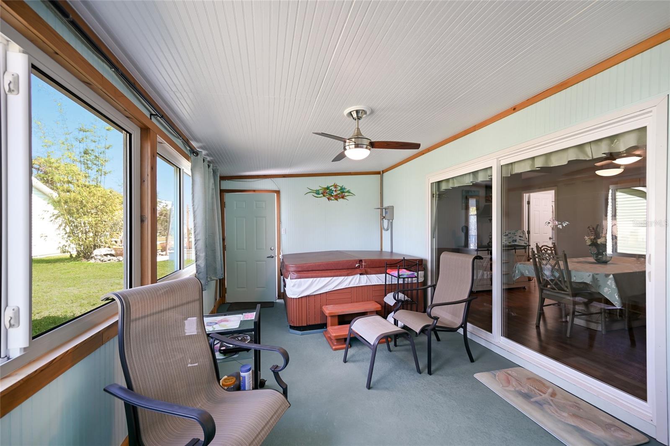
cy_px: 223
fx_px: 260
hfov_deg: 104.3
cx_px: 335
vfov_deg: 81.2
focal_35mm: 14
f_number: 4
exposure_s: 1/25
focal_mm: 14
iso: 100
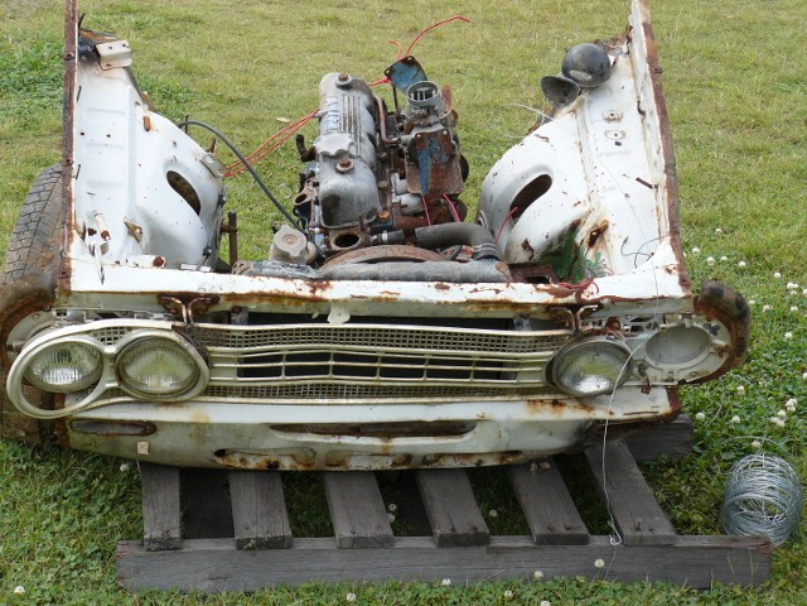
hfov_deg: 23.3
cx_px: 404
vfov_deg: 17.6
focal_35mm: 84
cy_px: 303
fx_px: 1958
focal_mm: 14
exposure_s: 1/160
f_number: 4
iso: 100
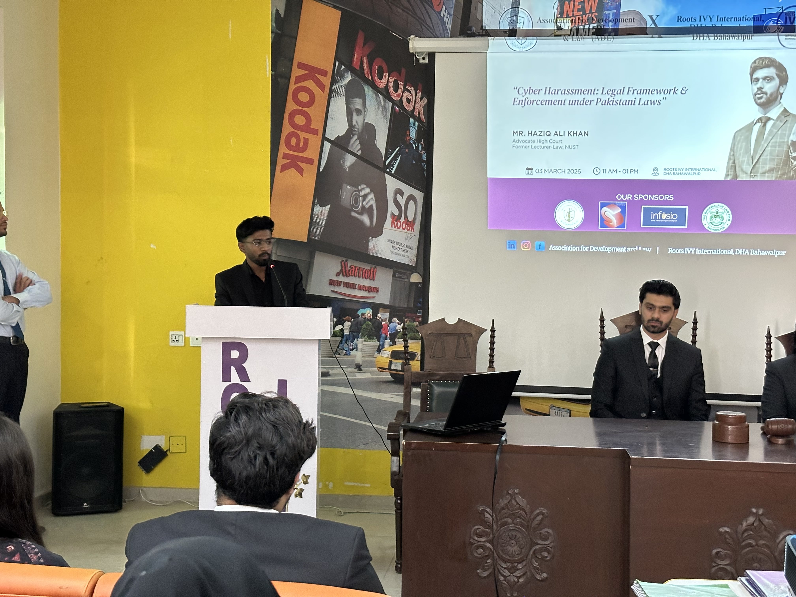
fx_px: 1104
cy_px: 298
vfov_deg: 30.3
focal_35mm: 48
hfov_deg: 39.7
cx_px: 398
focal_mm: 6.86
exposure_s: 1/40
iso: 400
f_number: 1.78
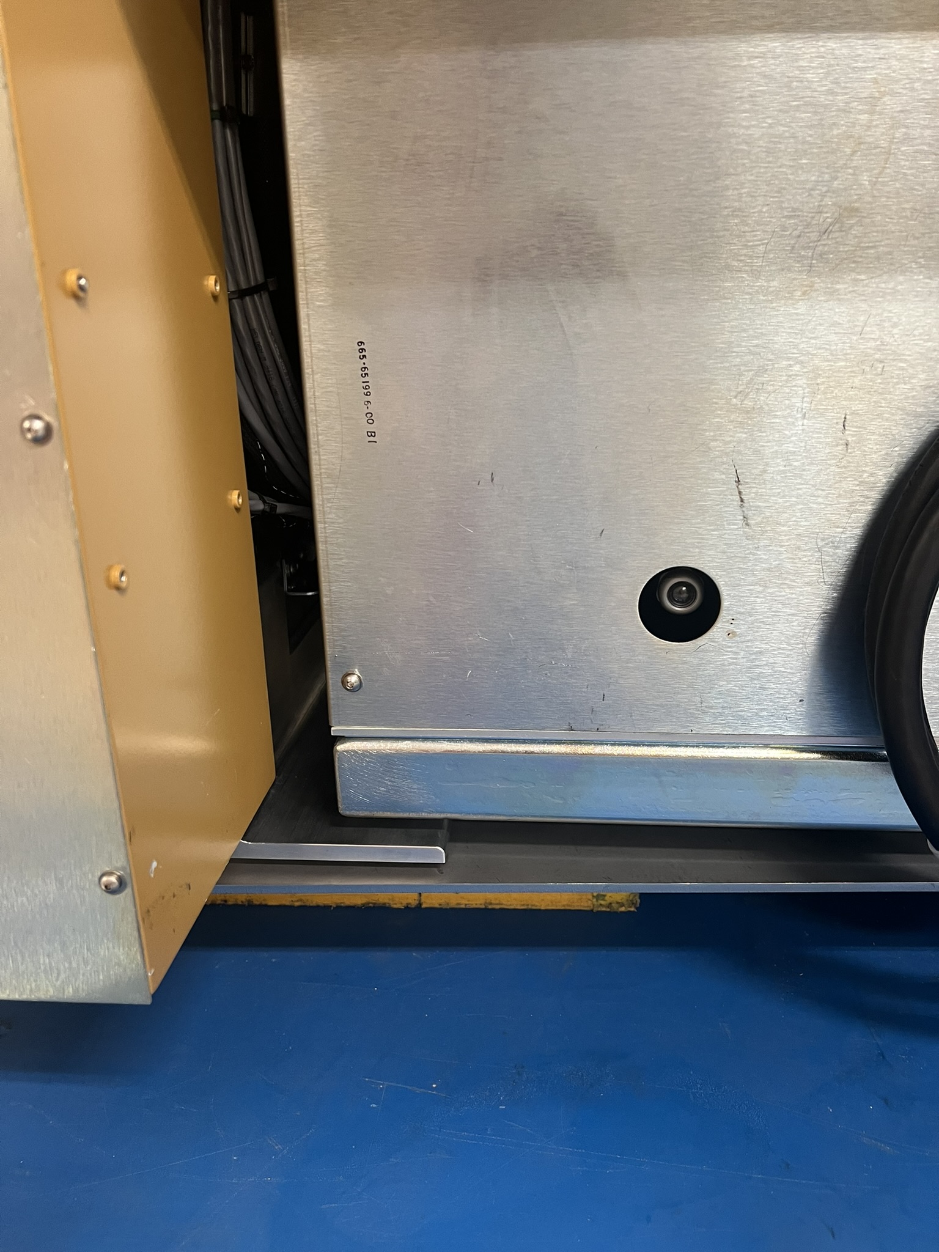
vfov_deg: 67.3
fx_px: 940
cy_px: 626
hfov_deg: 53.1
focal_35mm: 26
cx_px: 470
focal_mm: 5.7
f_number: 1.5
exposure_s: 1/60
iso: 200
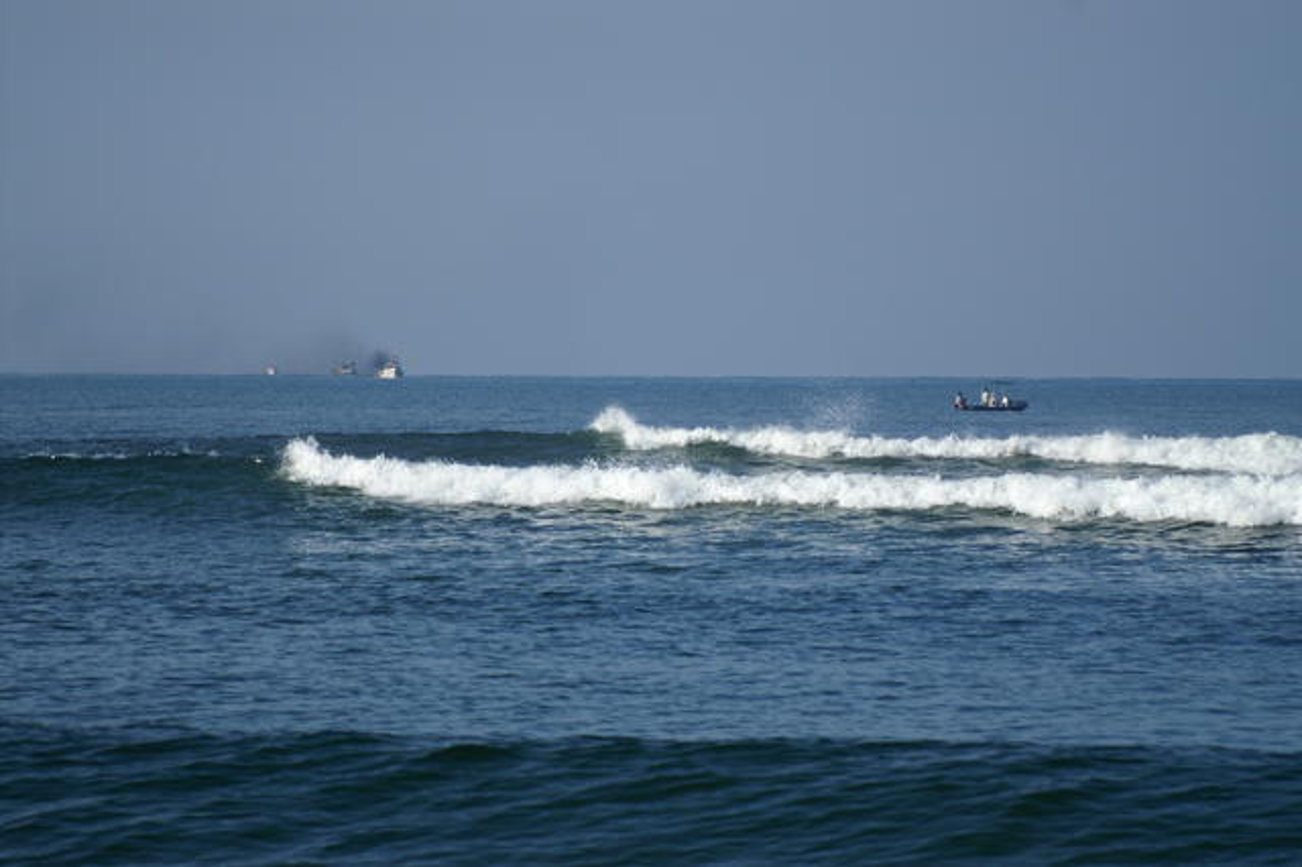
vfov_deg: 5.7
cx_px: 651
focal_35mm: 240
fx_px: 8675
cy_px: 434
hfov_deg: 8.6
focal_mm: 160
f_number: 5.6
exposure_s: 1/1600
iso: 200
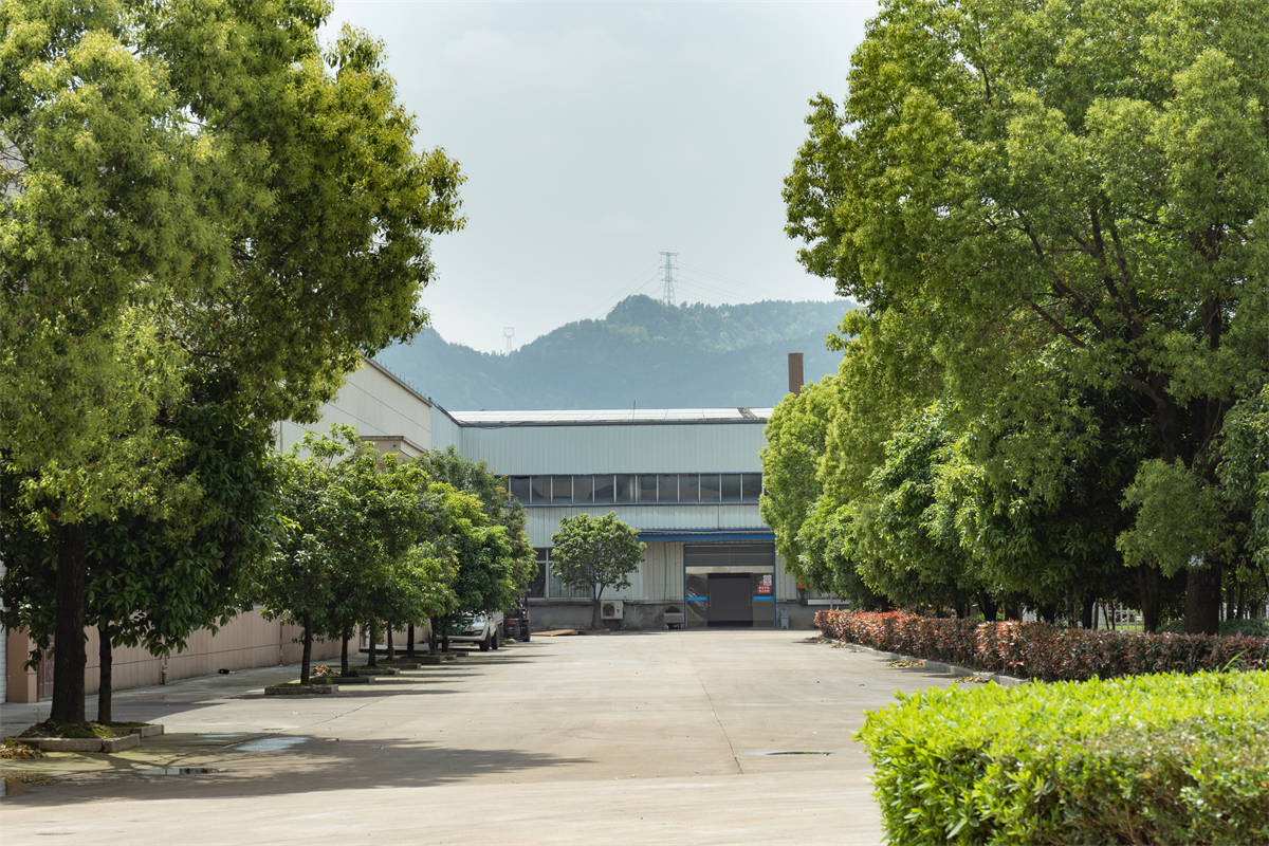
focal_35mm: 82
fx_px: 2908
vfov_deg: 16.6
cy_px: 423
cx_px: 634
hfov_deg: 24.6
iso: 100
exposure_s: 1/160
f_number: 10
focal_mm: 55
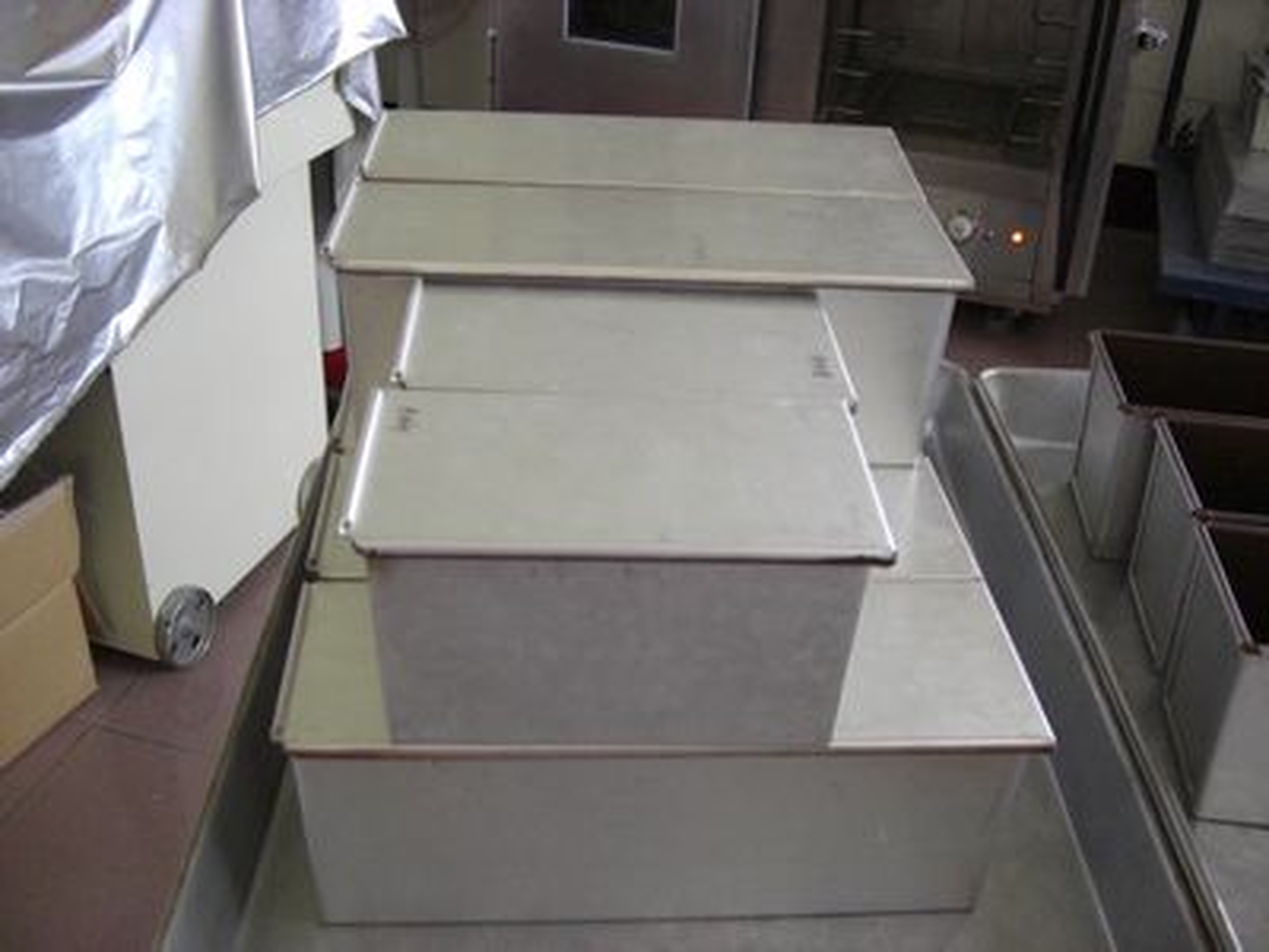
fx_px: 1393
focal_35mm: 38
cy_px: 476
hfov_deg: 49.0
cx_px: 634
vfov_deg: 37.7
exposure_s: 1/25
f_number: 2.8
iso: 800
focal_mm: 7.9
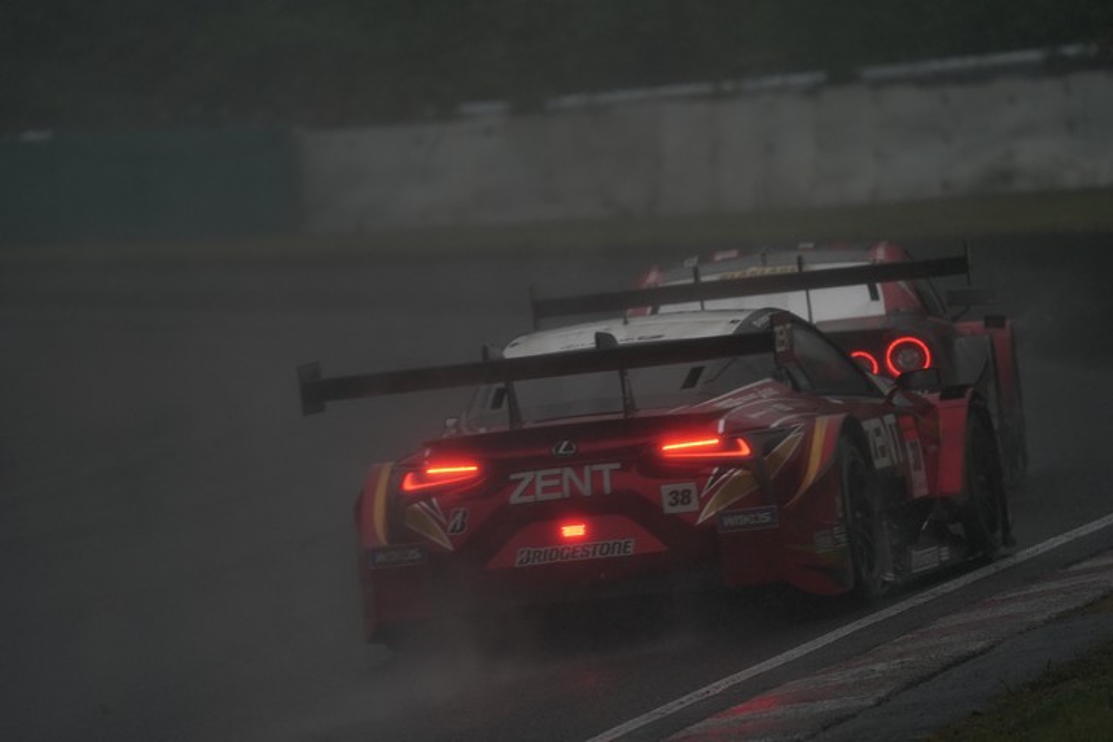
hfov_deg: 3.4
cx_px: 556
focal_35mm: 600
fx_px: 18549
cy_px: 371
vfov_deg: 2.3
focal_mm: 600
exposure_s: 1/400
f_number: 6.3
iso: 800
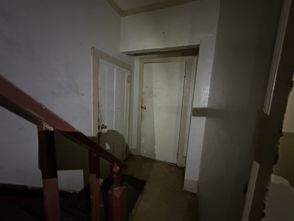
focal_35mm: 14
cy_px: 110
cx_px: 147
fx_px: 119
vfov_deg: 85.7
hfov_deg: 102.1
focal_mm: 2.22
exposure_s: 1/25
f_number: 2.2
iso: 1600
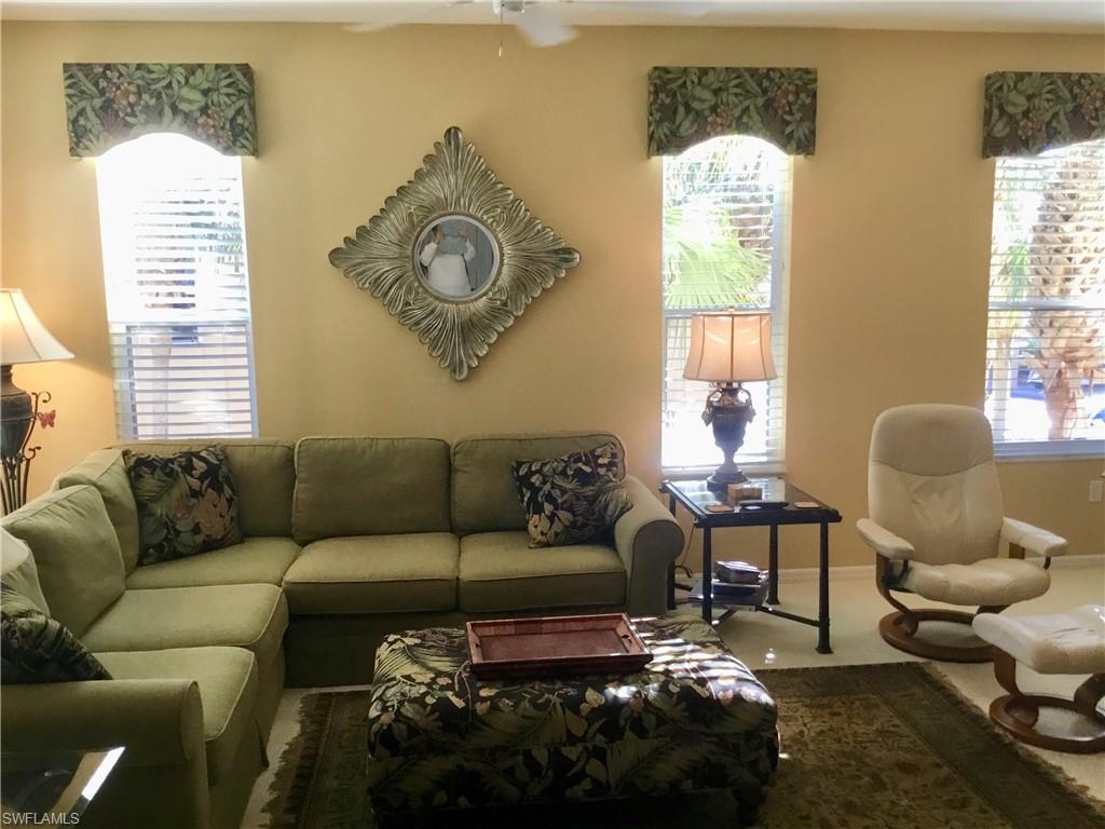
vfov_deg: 45.4
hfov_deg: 58.4
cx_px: 552
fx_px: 990
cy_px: 414
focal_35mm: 31
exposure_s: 1/30
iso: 40
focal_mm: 3.3
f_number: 2.4
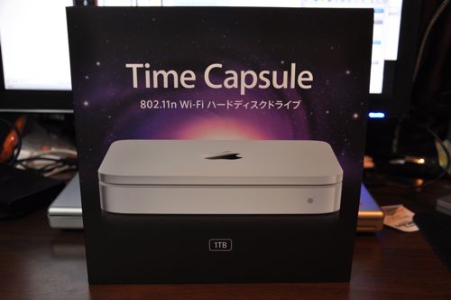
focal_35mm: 39
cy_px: 150
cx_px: 226
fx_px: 488
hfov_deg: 49.6
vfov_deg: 34.1
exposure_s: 1/20
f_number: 4
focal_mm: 26
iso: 400
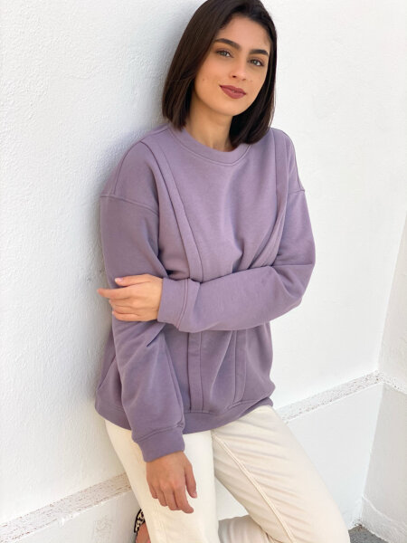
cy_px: 272
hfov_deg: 28.0
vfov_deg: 36.8
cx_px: 204
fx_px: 815
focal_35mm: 52
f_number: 2
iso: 20
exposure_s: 1/289
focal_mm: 6
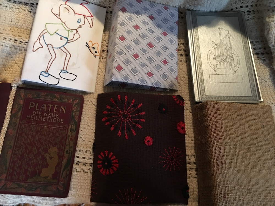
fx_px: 230
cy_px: 103
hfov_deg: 61.7
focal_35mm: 29
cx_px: 138
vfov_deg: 48.2
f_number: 2.2
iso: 80
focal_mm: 4.15
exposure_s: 1/4
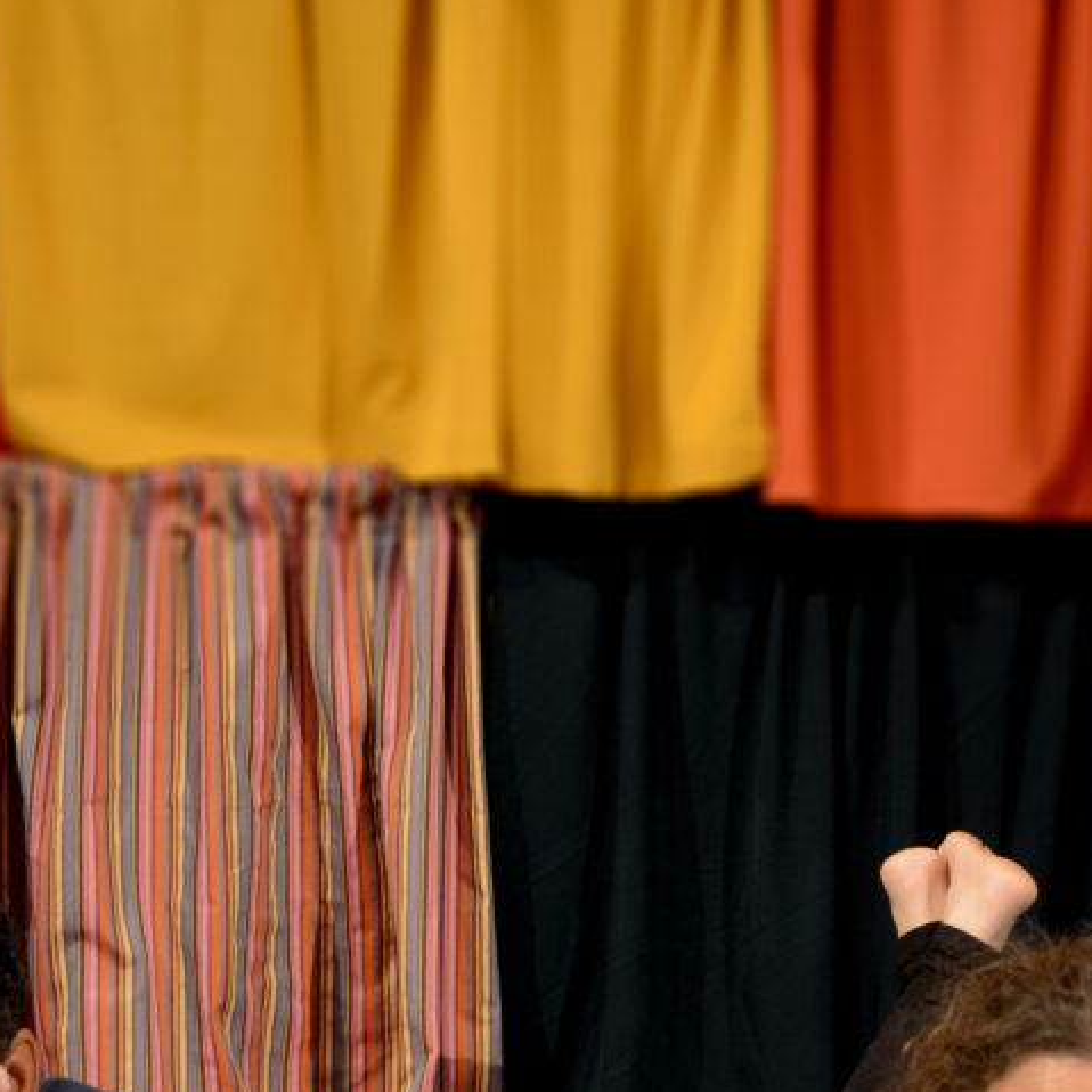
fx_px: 3640
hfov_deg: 17.0
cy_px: 1017
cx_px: 305
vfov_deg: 16.8
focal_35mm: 102
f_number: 4
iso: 640
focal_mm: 24
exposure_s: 1/50
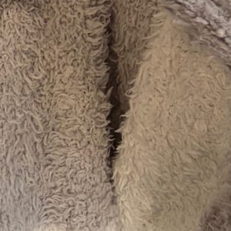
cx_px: -130
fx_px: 755
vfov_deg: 14.7
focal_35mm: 100
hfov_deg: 15.8
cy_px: -213
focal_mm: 2.69
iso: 80
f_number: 1.9
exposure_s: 1/50
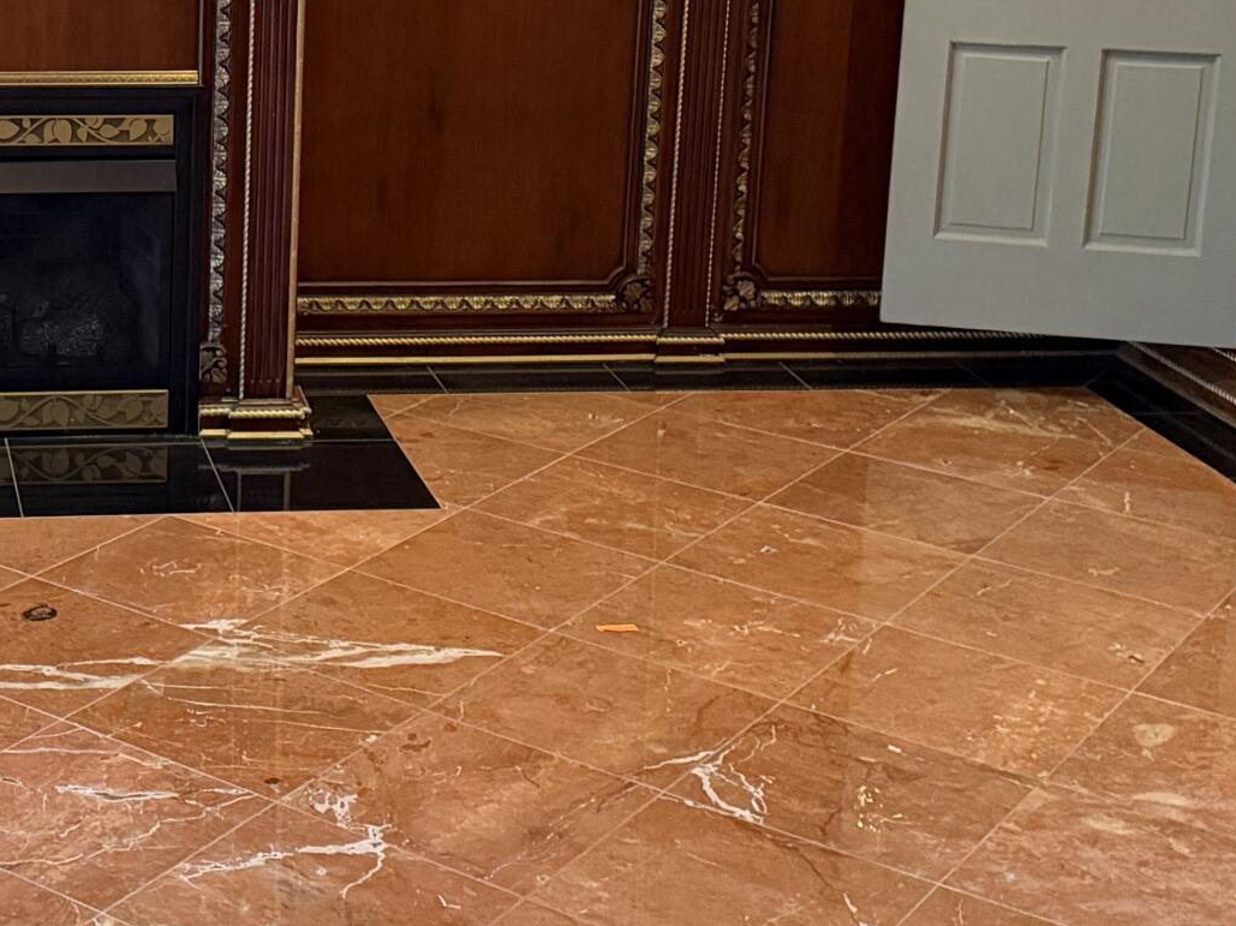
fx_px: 2499
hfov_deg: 26.6
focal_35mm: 70
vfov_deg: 20.6
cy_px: 127
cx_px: 74
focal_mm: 6.76
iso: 800
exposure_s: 1/60
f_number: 1.78
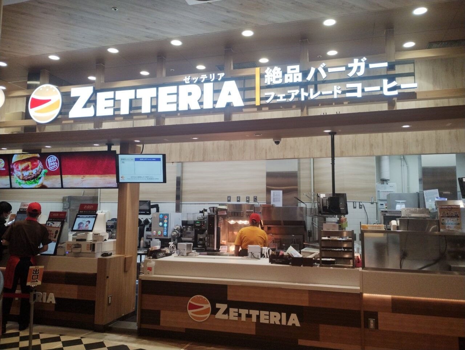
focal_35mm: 28
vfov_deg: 49.9
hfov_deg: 63.4
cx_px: 232
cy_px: 175
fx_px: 377
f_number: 1.8
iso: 369
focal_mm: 4.27
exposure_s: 1/120
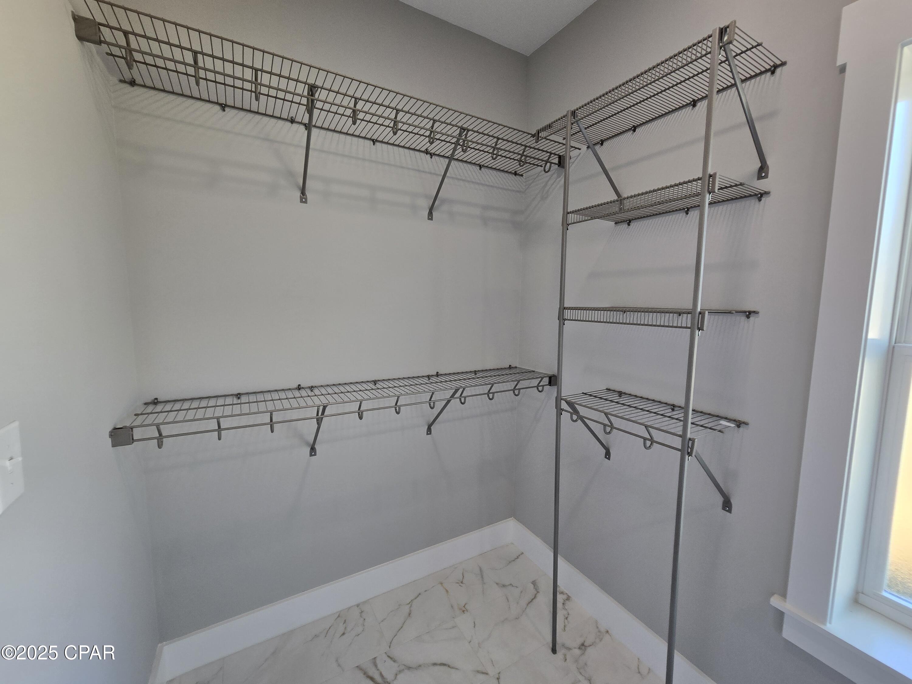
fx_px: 343
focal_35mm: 13
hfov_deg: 106.2
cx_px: 456
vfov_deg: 89.9
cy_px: 342
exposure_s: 1/60
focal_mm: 2.2
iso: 64
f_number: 2.2
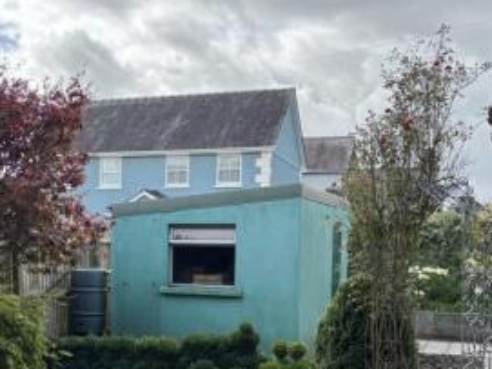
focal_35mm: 56
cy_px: 270
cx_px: 124
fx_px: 796
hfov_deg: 33.7
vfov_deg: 25.8
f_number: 1.6
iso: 50
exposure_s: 1/1092
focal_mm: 5.96
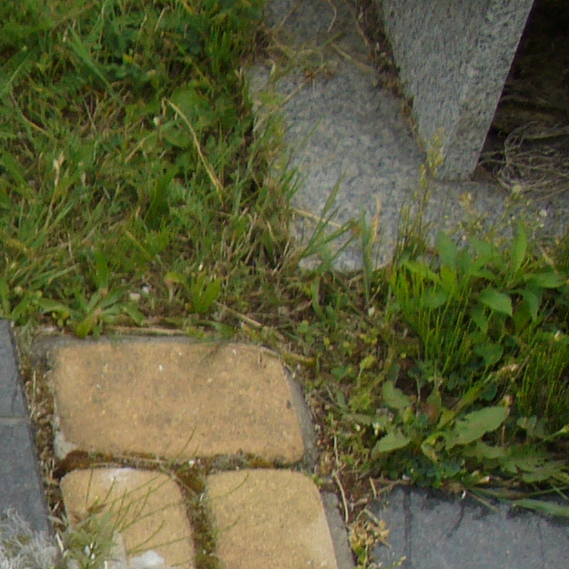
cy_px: 838
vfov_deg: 12.4
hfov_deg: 11.7
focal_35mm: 134
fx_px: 2492
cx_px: -568
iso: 80
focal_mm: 6.1
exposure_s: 1/250
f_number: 2.8
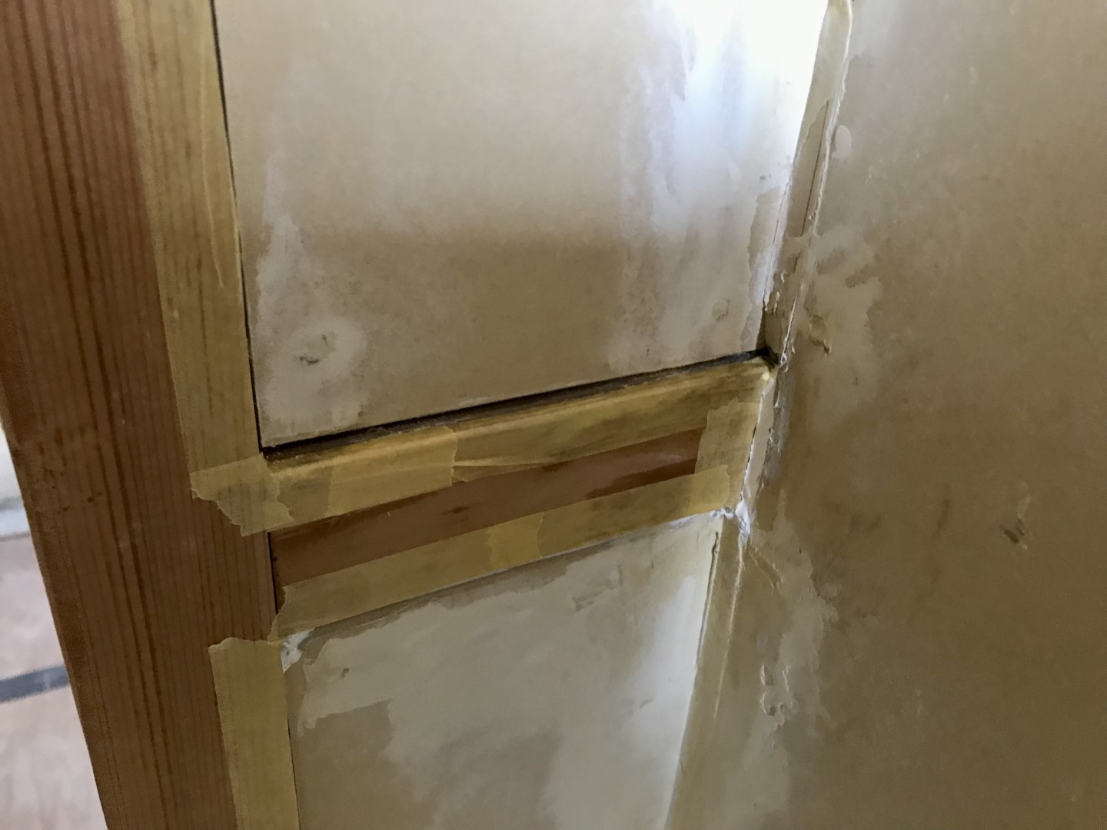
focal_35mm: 28
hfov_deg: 63.4
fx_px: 895
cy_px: 415
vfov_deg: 49.7
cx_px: 554
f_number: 1.8
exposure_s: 1/9
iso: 100
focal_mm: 4
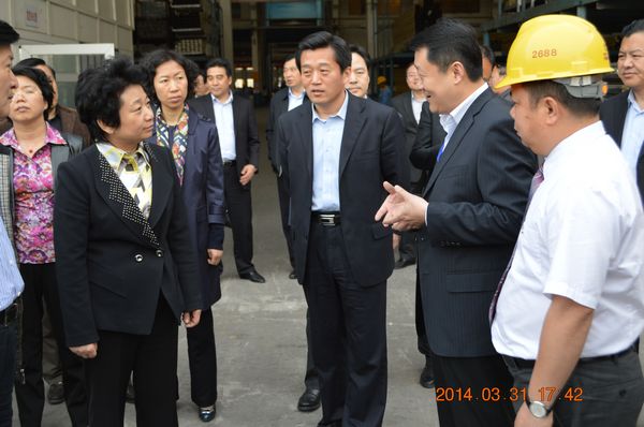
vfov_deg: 30.7
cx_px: 322
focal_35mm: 44
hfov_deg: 45.0
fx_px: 777
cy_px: 214
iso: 400
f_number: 4.5
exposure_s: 1/60
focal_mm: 29
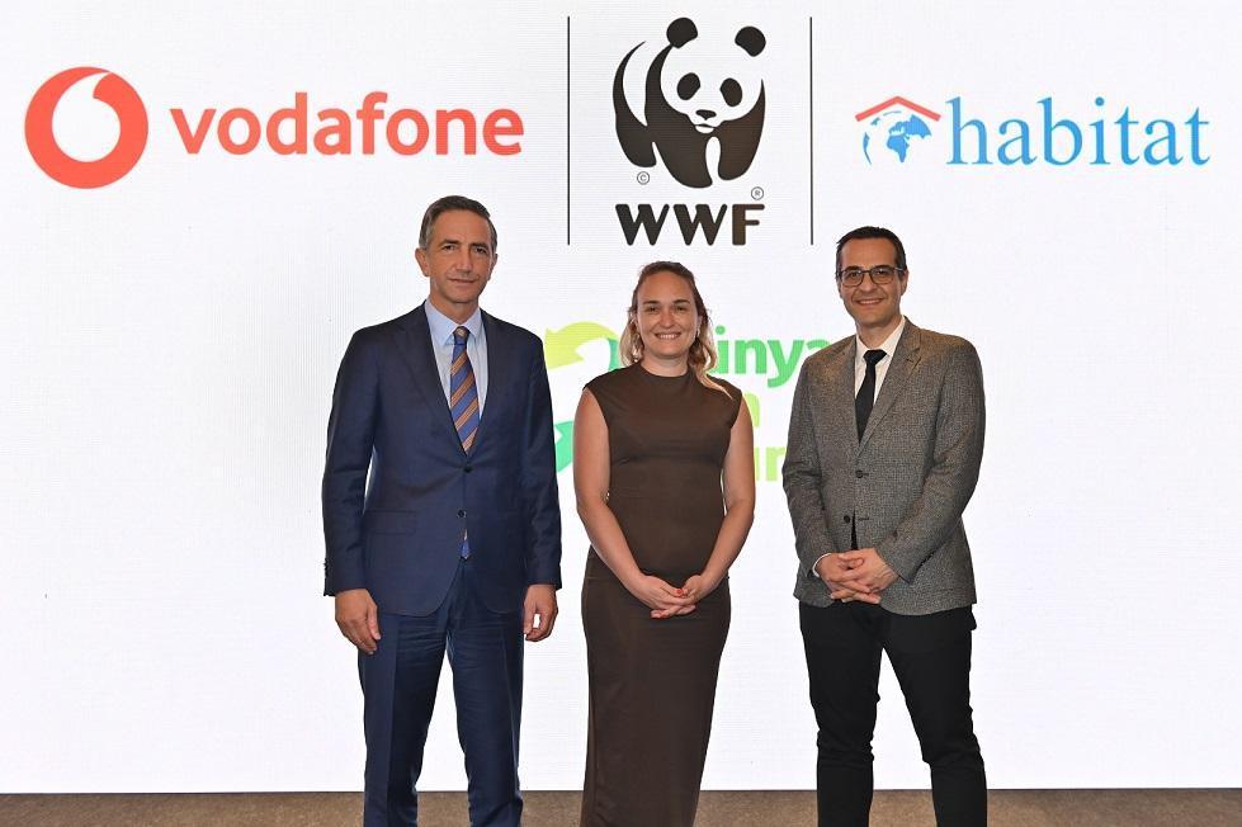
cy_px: 414
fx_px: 1552
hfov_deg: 43.6
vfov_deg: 29.8
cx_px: 621
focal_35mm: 45
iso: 1250
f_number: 4.5
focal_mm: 45
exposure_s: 1/100
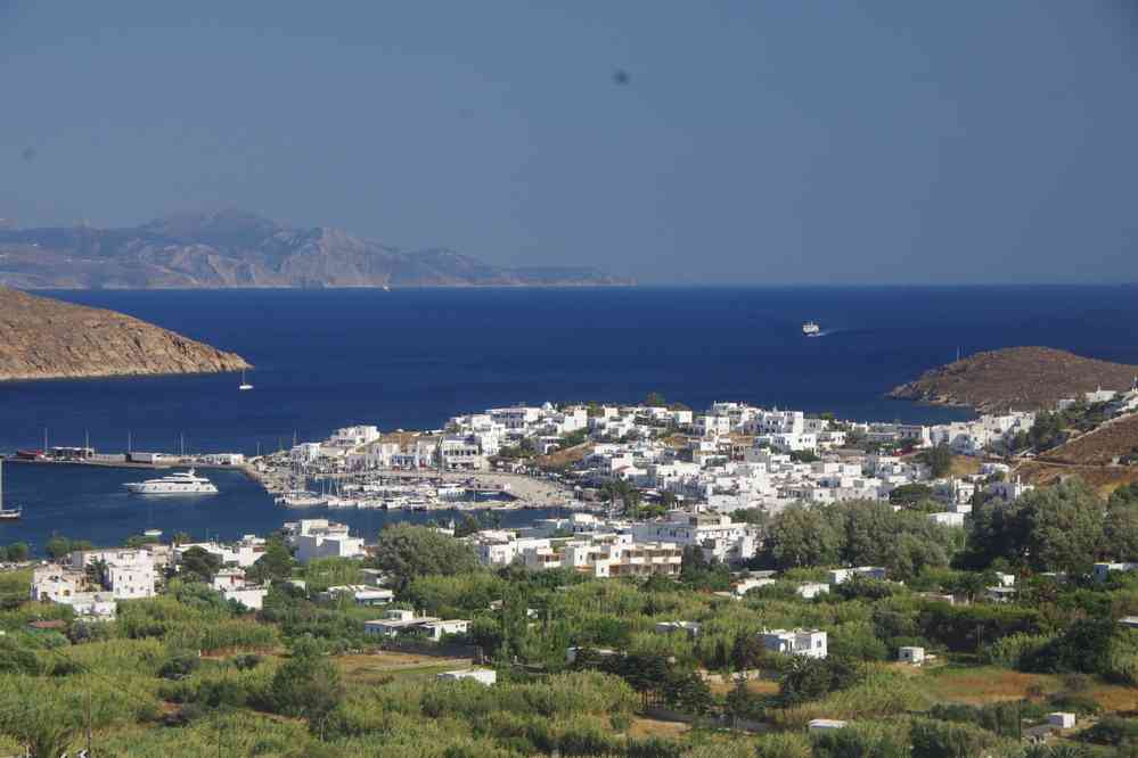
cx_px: 569
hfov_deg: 20.9
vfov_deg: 14.0
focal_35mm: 98
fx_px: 3082
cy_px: 379
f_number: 11
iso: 200
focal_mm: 65
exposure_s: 1/125
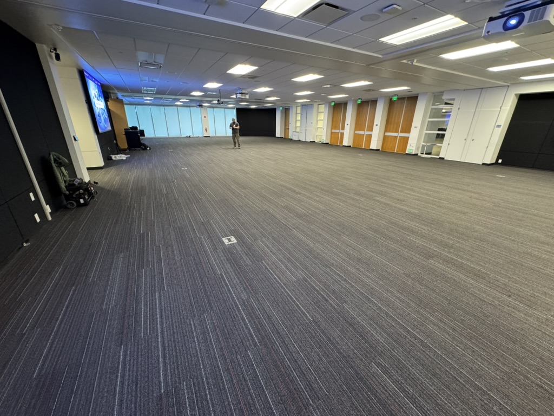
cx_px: 277
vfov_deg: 85.7
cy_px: 208
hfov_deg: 102.1
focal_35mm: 14
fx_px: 224
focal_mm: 2.22
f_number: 2.2
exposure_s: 1/59
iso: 640
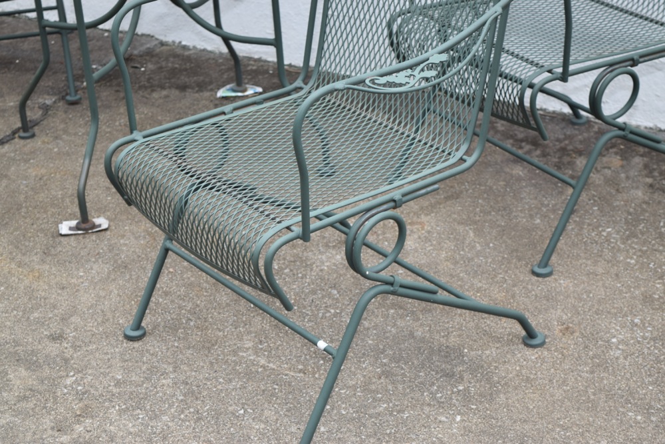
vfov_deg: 17.5
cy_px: 222
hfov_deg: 26.0
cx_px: 332
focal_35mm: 78
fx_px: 1441
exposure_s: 1/100
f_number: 5.6
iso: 100
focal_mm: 52
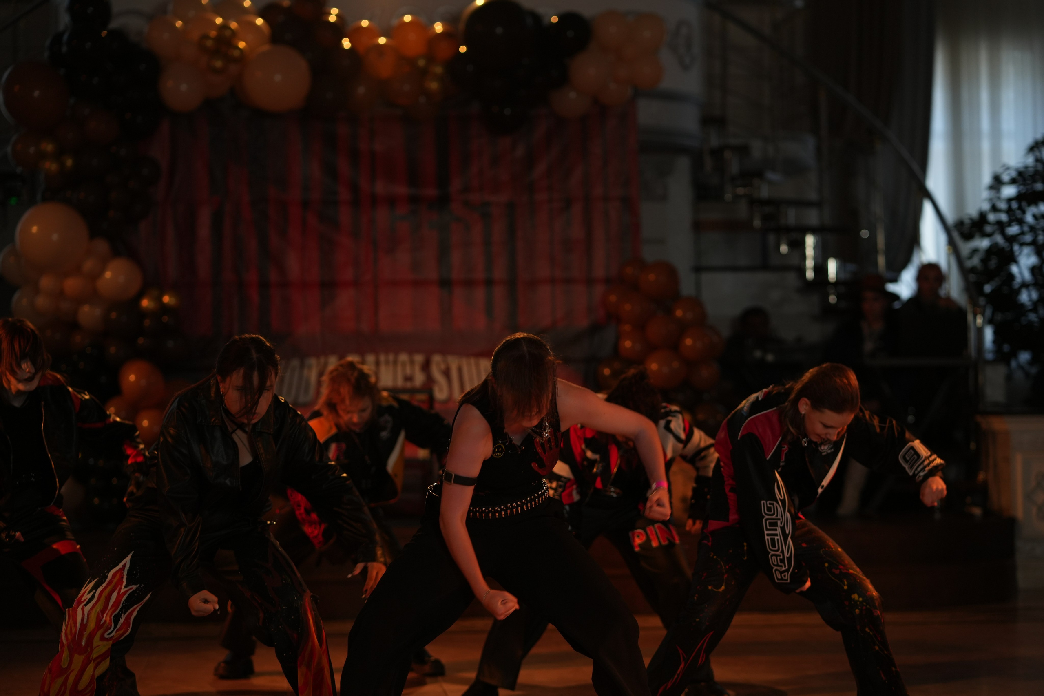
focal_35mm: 85
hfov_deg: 23.9
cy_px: 348
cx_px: 522
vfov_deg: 16.1
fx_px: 2465
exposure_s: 1/400
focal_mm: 85
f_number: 2.2
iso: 800
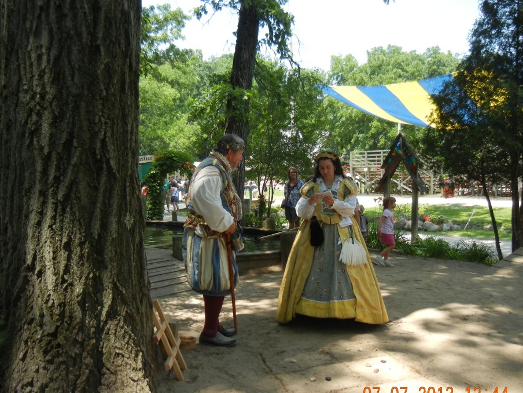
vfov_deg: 41.7
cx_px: 249
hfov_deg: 53.9
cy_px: 218
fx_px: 514
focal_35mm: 34
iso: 160
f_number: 3.5
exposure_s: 1/376
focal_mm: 5.4
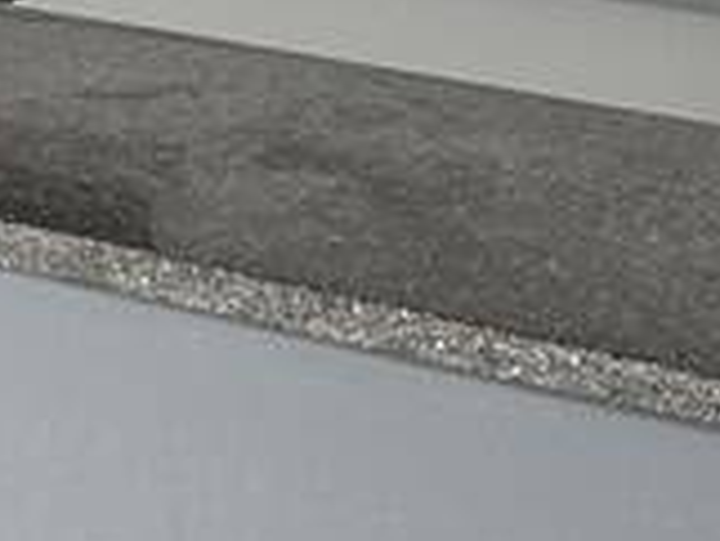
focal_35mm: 119
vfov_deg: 11.4
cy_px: -492
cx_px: -58
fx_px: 2477
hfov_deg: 16.1
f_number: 1.78
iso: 125
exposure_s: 1/121
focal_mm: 6.86
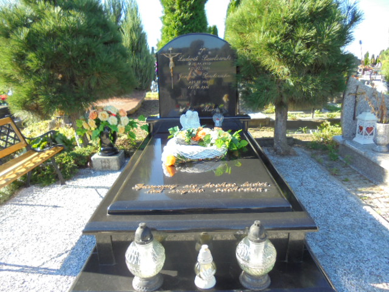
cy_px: 146
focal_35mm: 26
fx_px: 292
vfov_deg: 53.1
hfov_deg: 67.3
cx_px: 194
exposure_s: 1/160
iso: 100
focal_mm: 4.6
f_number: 3.5
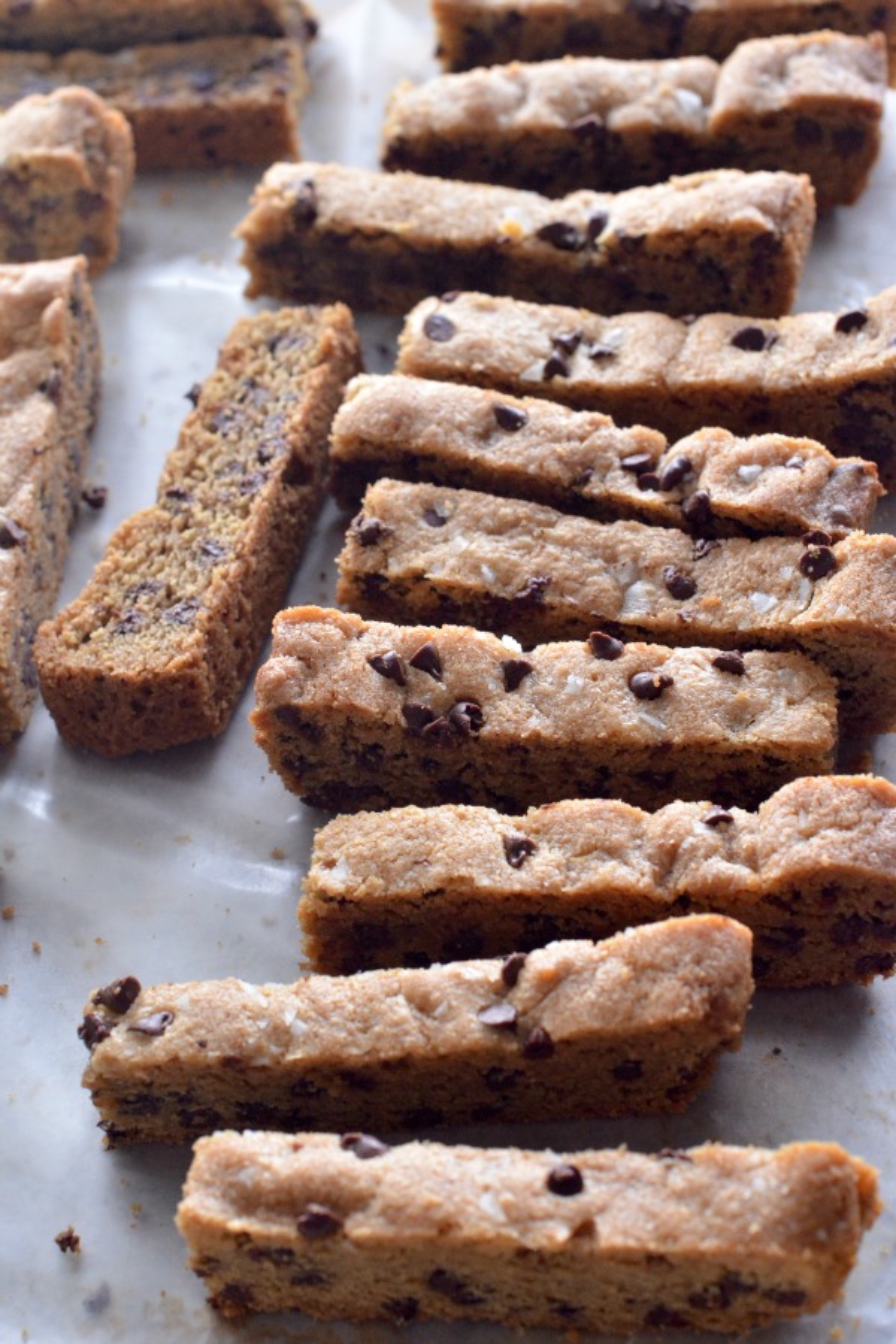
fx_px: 2800
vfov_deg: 27.0
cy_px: 672
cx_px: 448
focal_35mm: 75
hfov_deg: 18.2
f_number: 5.6
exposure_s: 1/80
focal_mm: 50
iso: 2000
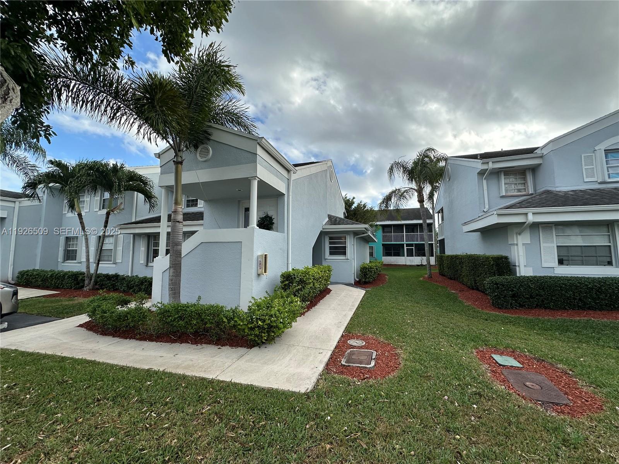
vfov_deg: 85.7
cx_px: 310
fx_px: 250
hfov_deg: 102.1
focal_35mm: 14
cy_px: 232
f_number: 2.2
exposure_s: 1/1159
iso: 40
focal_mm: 2.22
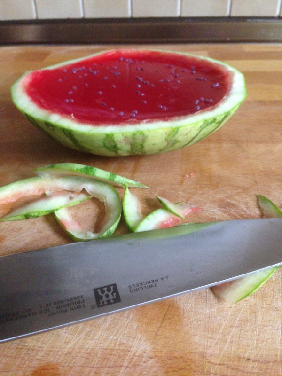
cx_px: 141
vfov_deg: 55.4
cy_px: 188
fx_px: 358
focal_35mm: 33
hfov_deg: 42.9
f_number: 2.4
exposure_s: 1/20
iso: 160
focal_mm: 4.12
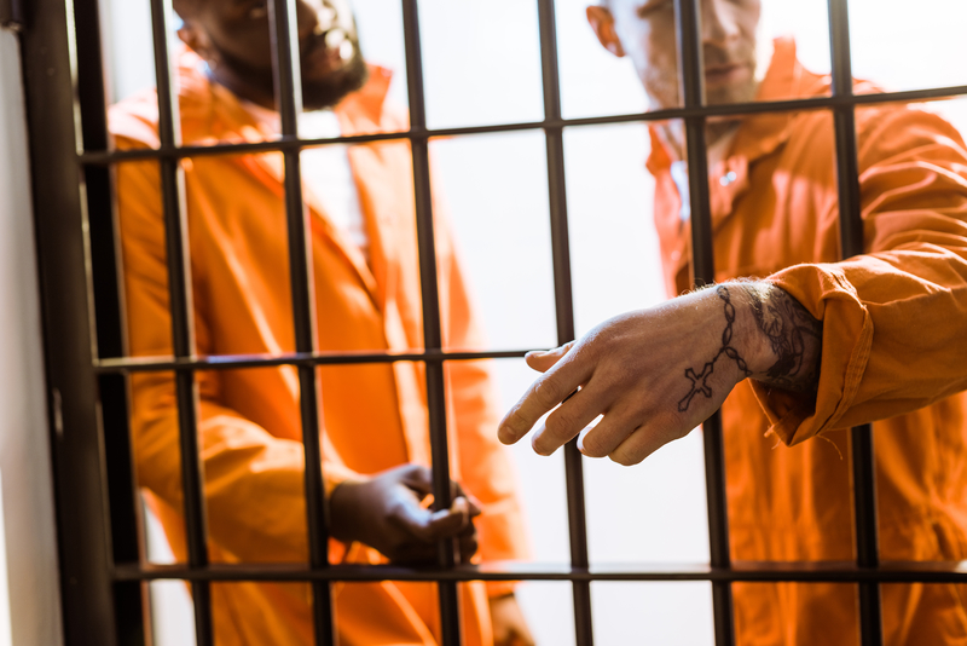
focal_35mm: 50
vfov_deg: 27.0
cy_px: 323
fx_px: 1343
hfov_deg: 39.6
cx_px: 484
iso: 100
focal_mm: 50
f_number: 3.2
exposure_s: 1/200
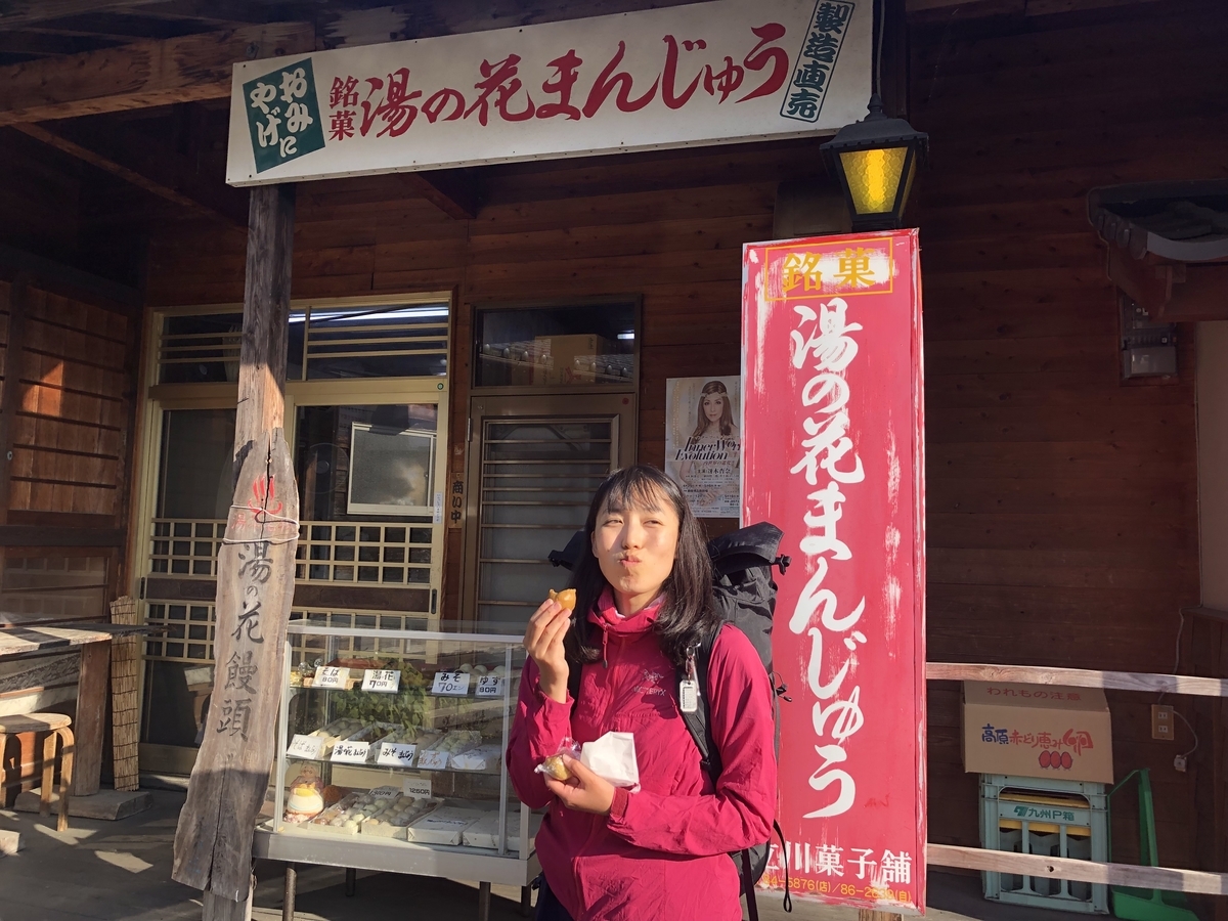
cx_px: 614
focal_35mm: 28
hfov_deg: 63.4
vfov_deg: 49.7
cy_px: 460
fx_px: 993
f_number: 1.8
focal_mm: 3.99
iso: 20
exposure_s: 1/615
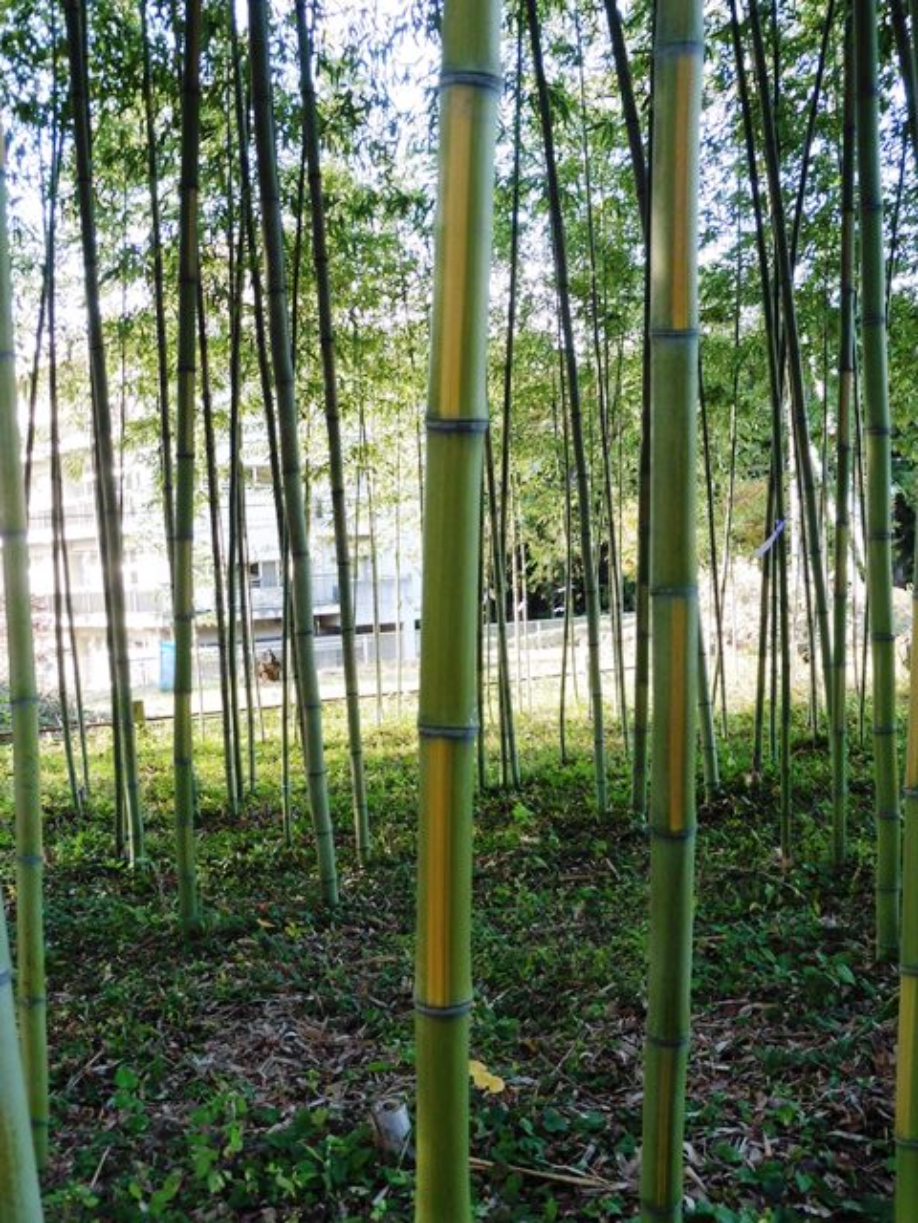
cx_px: 459
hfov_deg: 36.8
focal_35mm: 39
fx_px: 1379
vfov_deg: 47.9
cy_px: 612
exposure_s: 1/100
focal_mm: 6.9
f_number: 3.9
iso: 200
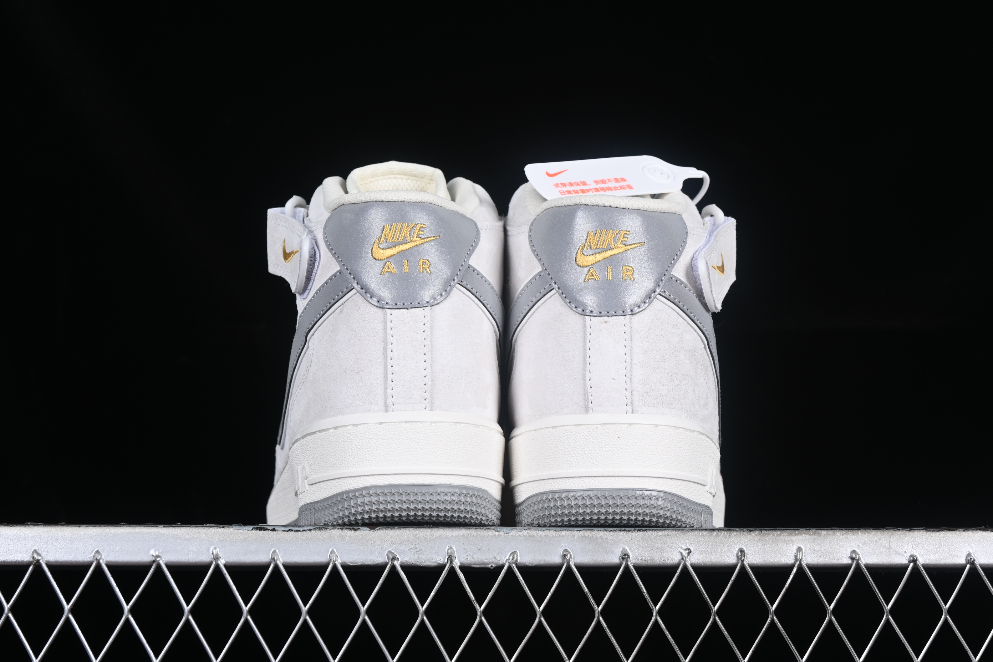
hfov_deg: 27.0
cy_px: 331
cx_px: 496
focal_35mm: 75
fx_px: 2069
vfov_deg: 18.2
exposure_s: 1/80
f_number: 8
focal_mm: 50
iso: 160
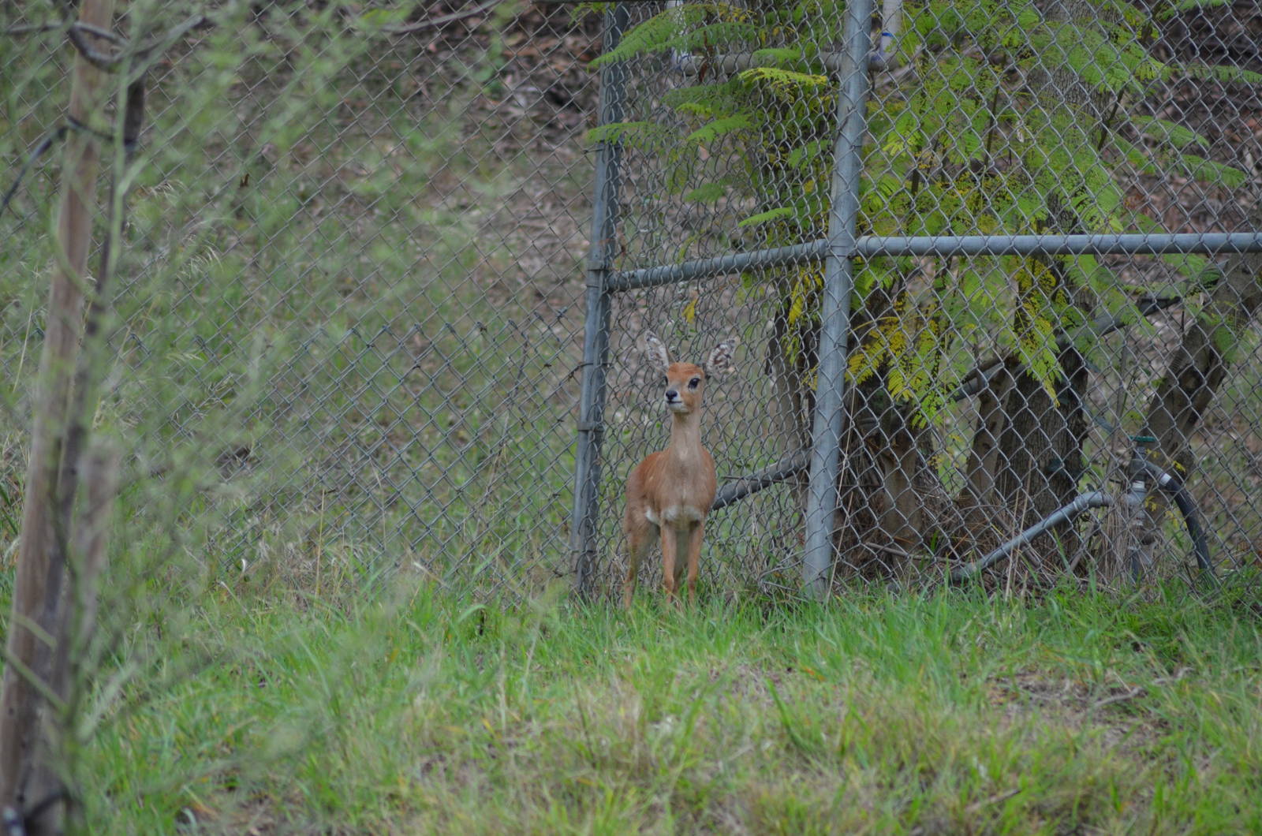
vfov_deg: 3.7
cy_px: 418
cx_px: 631
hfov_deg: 5.5
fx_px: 13120
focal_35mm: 375
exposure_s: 1/800
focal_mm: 250
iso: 800
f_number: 5
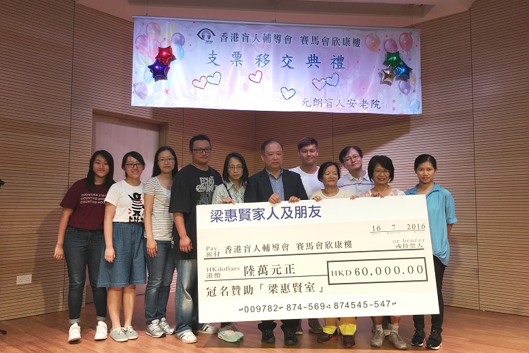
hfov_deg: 60.3
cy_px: 182
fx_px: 456
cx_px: 265
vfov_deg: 42.3
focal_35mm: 31
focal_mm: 4.15
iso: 32
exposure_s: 1/100
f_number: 2.2
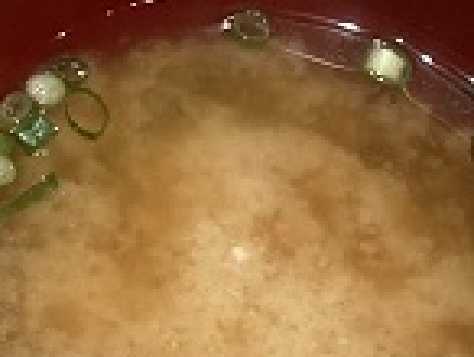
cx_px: -341
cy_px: 185
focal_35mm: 153
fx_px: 2098
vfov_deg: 9.7
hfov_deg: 12.0
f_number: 1.8
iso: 160
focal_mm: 3.99
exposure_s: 1/50
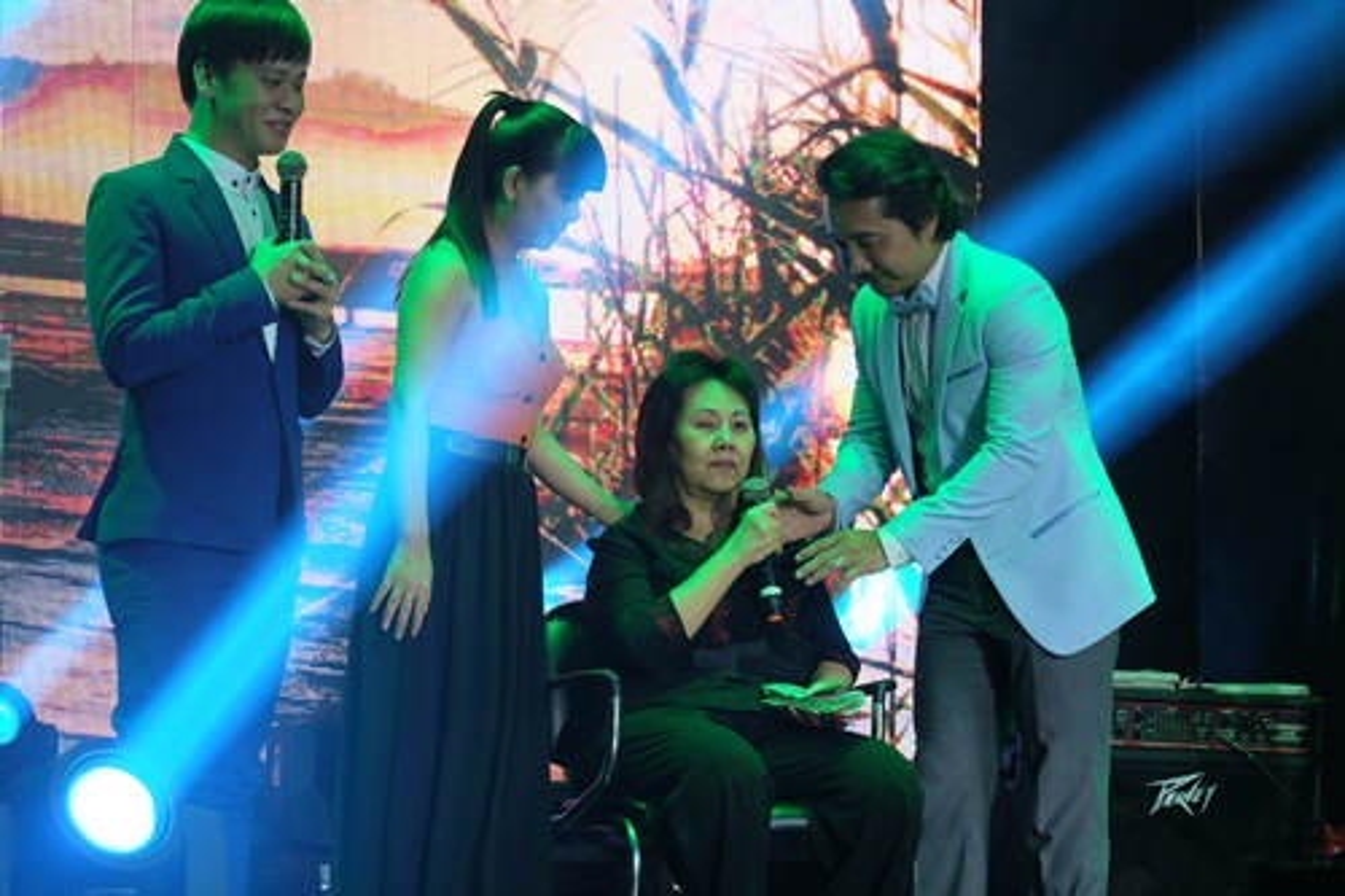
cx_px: 672
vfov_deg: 10.8
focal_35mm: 127
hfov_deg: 16.1
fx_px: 4743
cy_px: 448
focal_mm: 84.8
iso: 3200
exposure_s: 1/140
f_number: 5.2
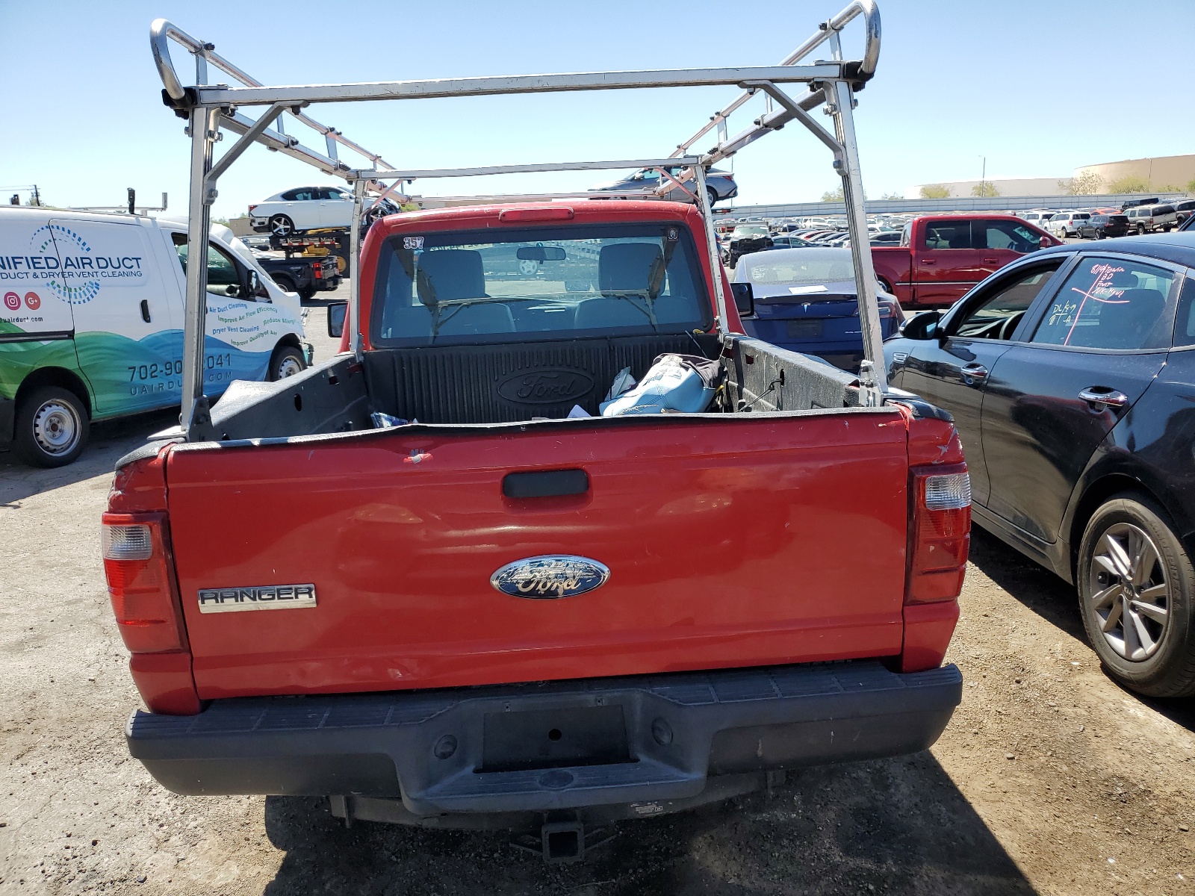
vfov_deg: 53.1
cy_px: 448
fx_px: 898
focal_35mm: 26
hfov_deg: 67.3
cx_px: 598
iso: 50
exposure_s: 1/2000
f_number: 1.5
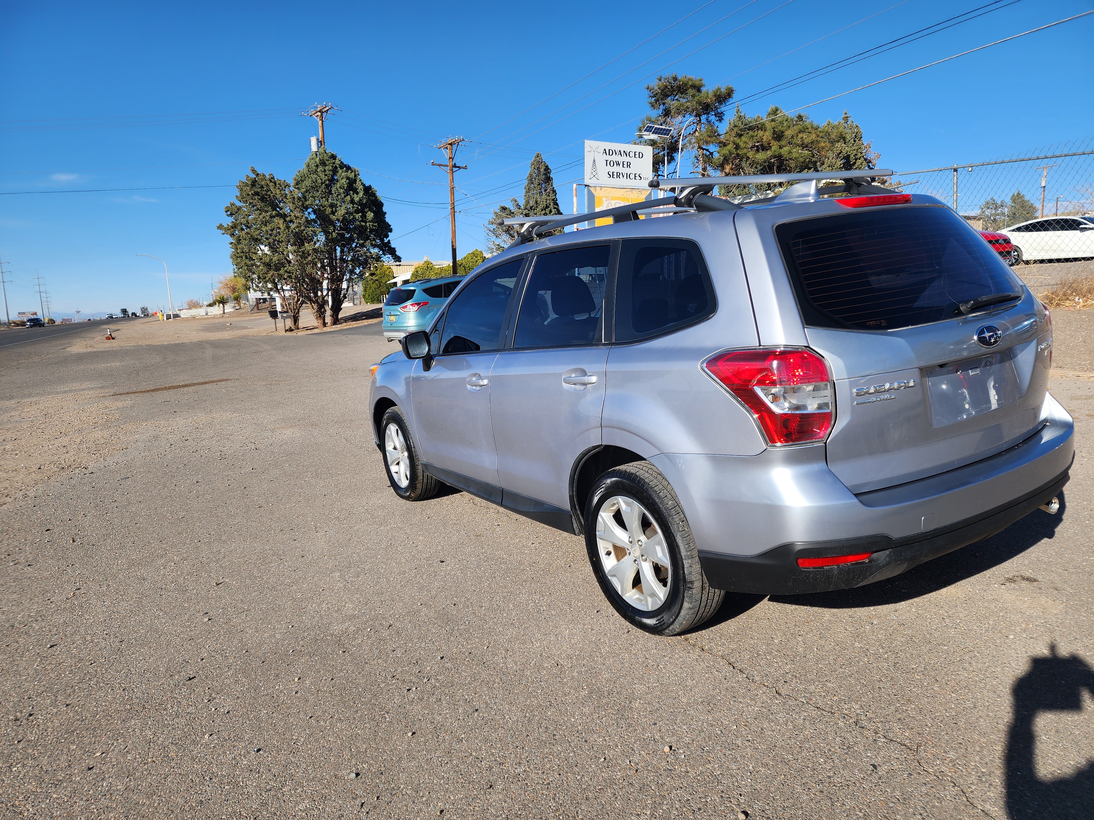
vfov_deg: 58.9
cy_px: 410
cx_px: 547
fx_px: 727
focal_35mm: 23
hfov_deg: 73.9
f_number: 1.8
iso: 12
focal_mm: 6.4
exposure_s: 1/973
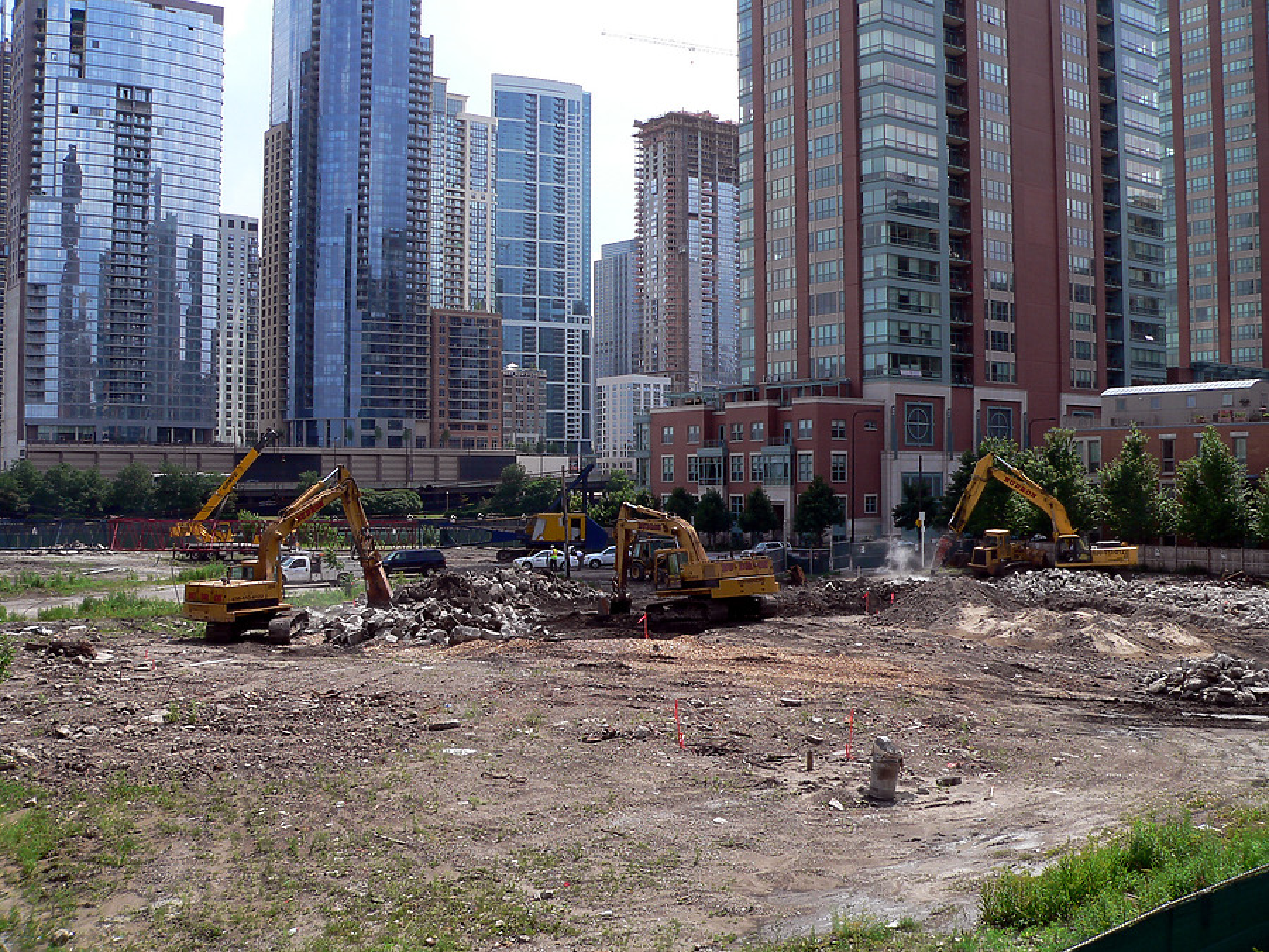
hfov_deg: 51.4
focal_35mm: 36
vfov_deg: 39.7
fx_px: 1320
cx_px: 634
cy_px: 476
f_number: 4
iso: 80
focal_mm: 6
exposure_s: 1/500
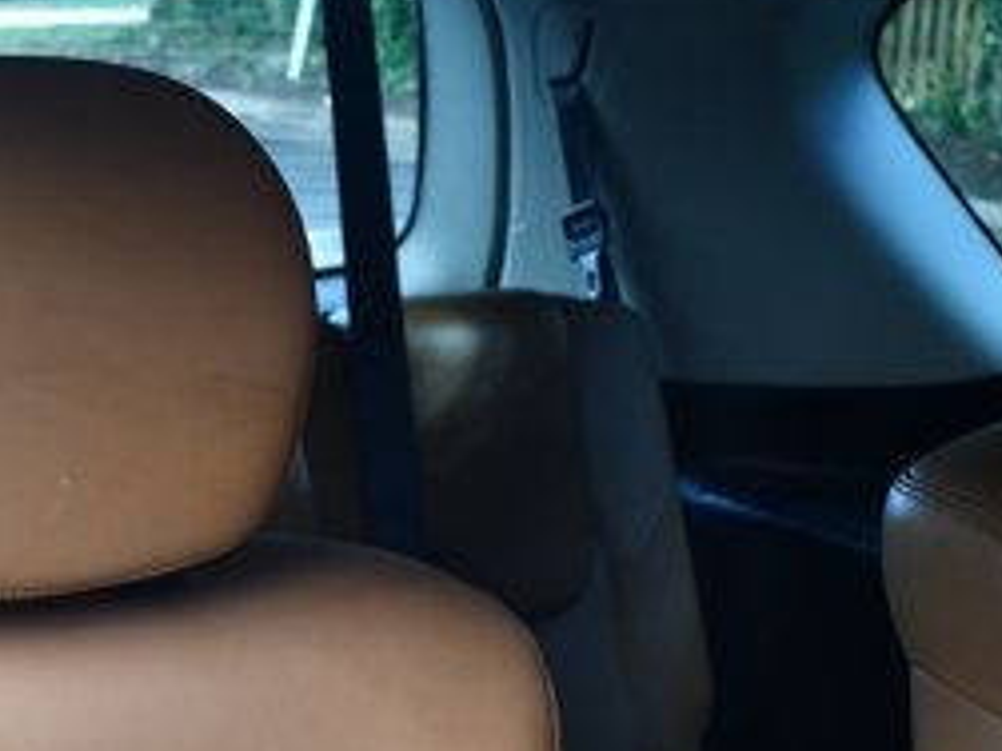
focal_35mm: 76
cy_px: 825
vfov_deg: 18.6
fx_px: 2199
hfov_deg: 25.7
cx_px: 503
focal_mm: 21
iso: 900
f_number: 3.8
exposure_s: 1/125
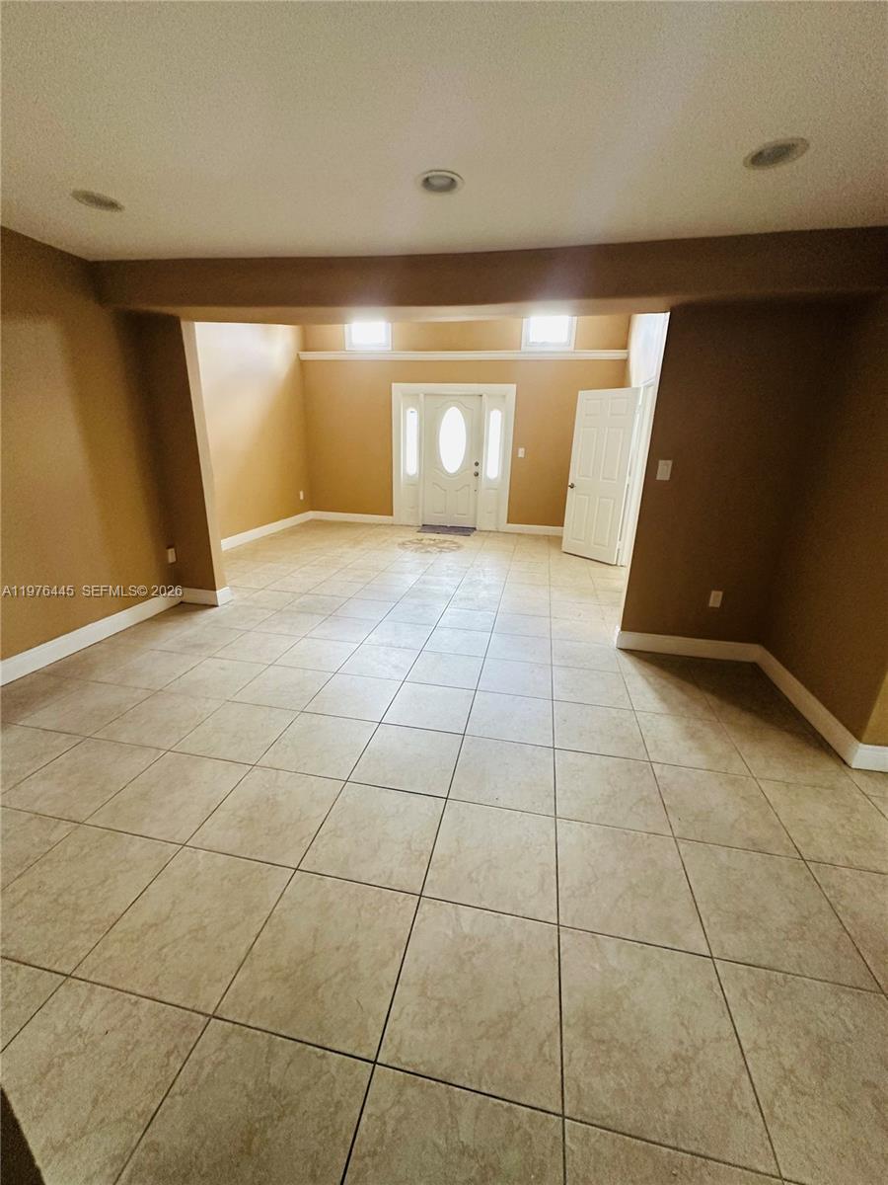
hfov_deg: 85.7
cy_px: 592
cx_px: 444
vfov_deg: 102.1
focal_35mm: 14
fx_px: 479
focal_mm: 2.22
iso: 250
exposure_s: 1/120
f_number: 2.2
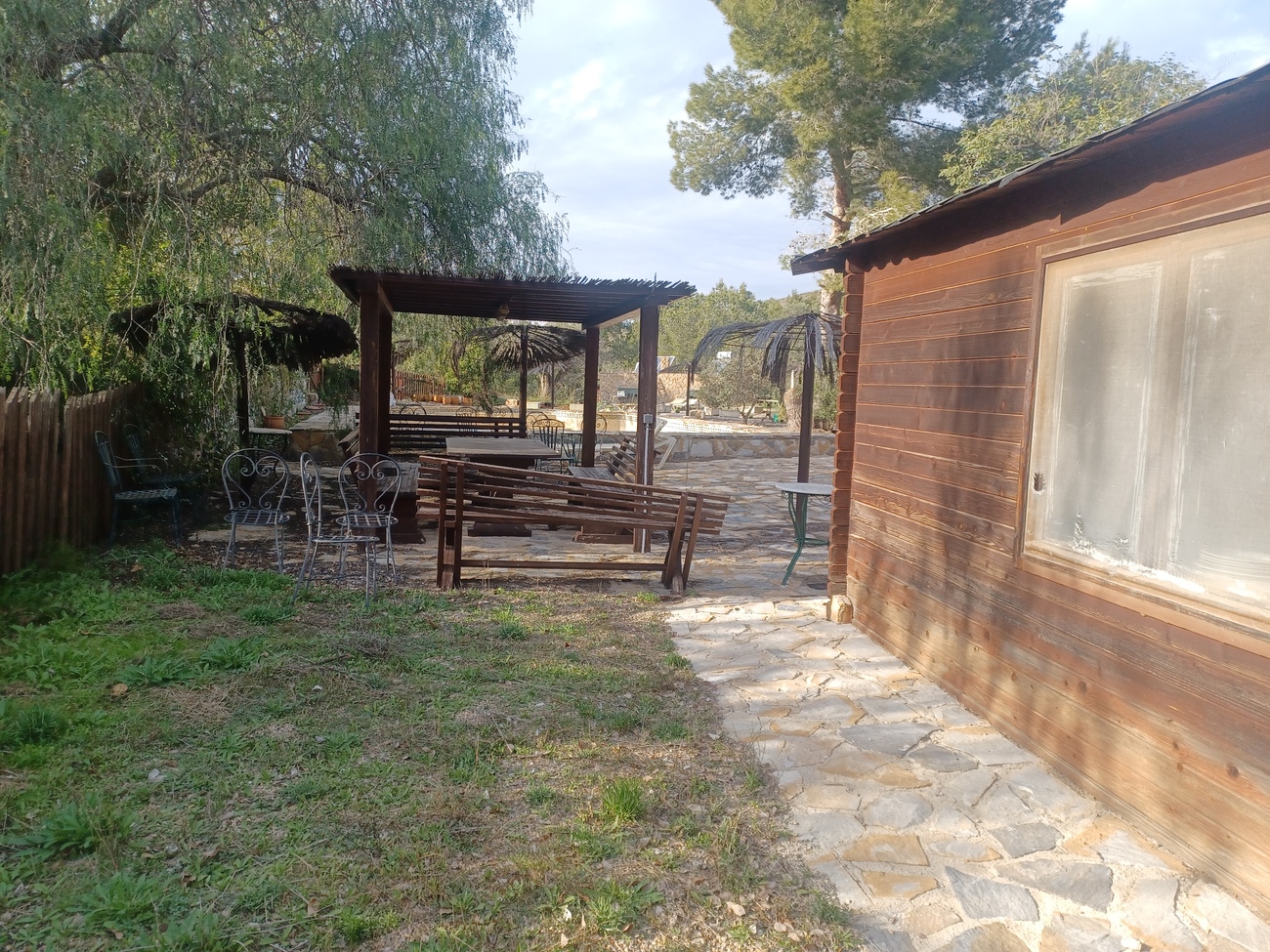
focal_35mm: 25
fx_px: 917
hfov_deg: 69.4
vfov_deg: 54.9
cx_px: 635
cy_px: 476
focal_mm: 4.6
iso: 32
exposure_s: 1/182
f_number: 1.8
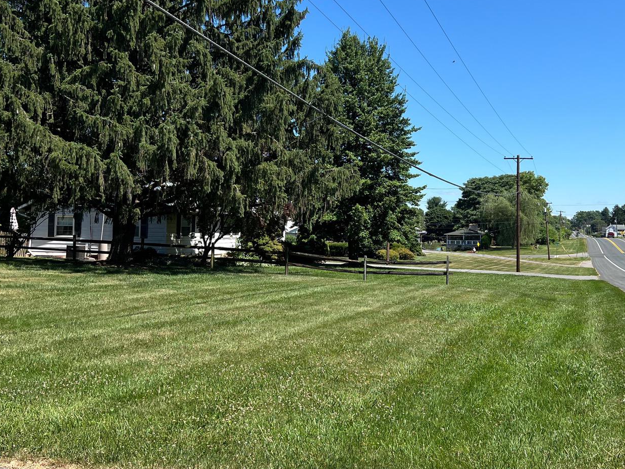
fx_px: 777
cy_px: 187
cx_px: 356
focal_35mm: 43
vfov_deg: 33.5
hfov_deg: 43.7
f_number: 1.5
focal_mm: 5.7
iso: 50
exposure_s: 1/2994
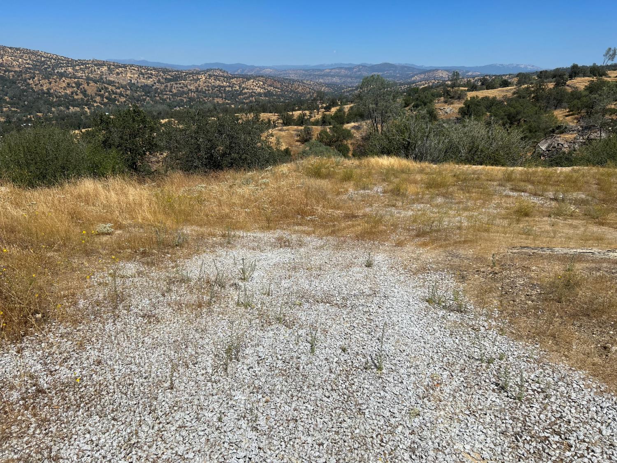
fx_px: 463
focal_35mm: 26
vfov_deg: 53.1
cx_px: 308
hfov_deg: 67.3
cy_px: 232
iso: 50
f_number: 1.5
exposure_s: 1/8000
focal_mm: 5.7
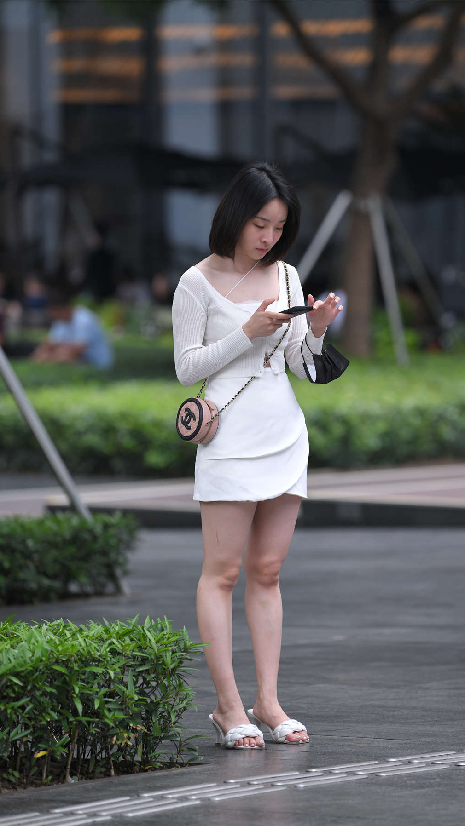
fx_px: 4604
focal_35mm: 210
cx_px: 264
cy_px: 413
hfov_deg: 5.8
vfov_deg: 10.3
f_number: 3.5
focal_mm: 200
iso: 560
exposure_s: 1/640
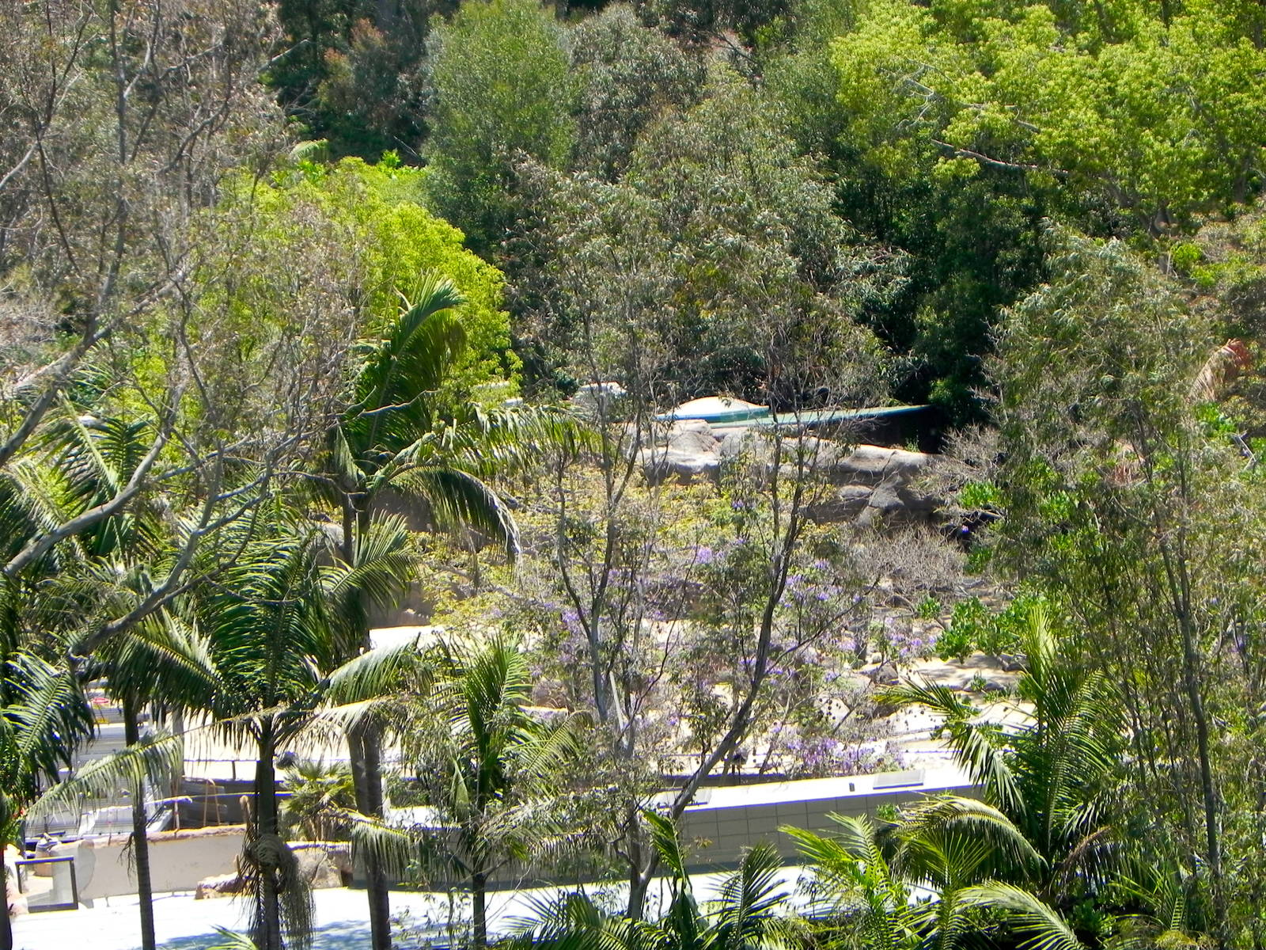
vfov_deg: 6.0
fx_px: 9033
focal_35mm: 247
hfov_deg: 8.0
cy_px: 475
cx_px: 633
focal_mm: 44
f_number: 5.6
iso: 160
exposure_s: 1/250
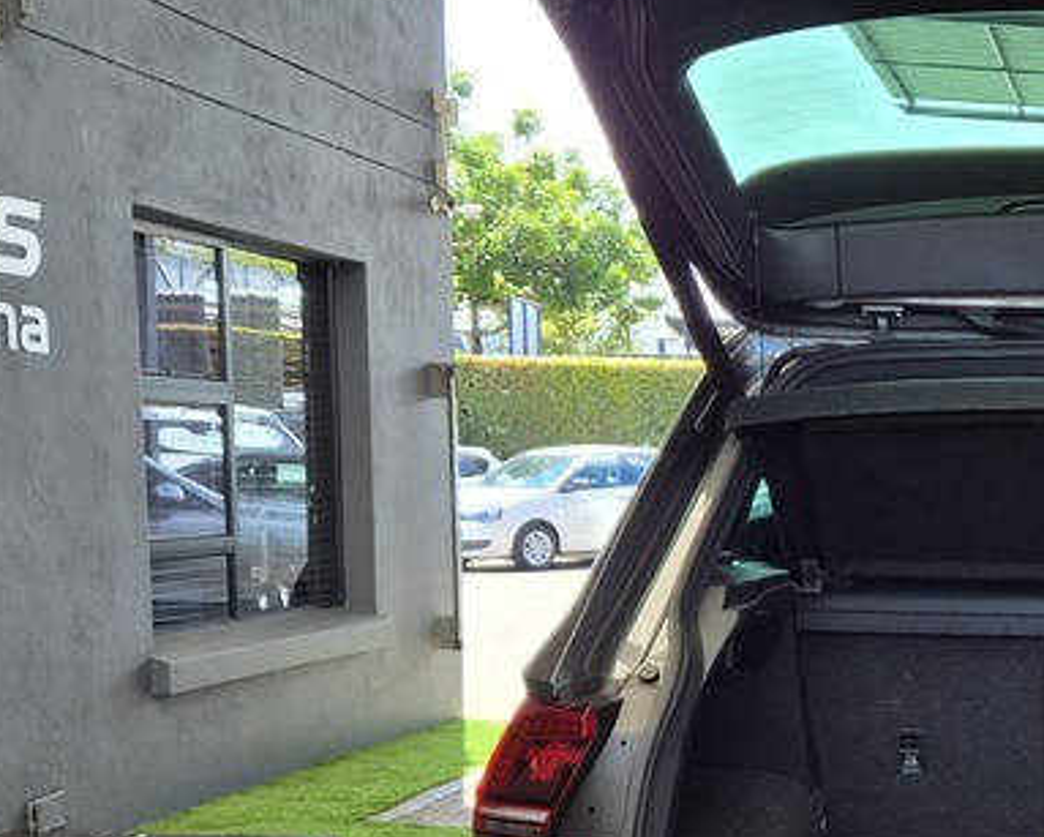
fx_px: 1855
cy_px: 676
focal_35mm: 60
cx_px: 1158
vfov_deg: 25.0
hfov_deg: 28.5
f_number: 1.8
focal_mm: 5.4
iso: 25
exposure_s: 1/193
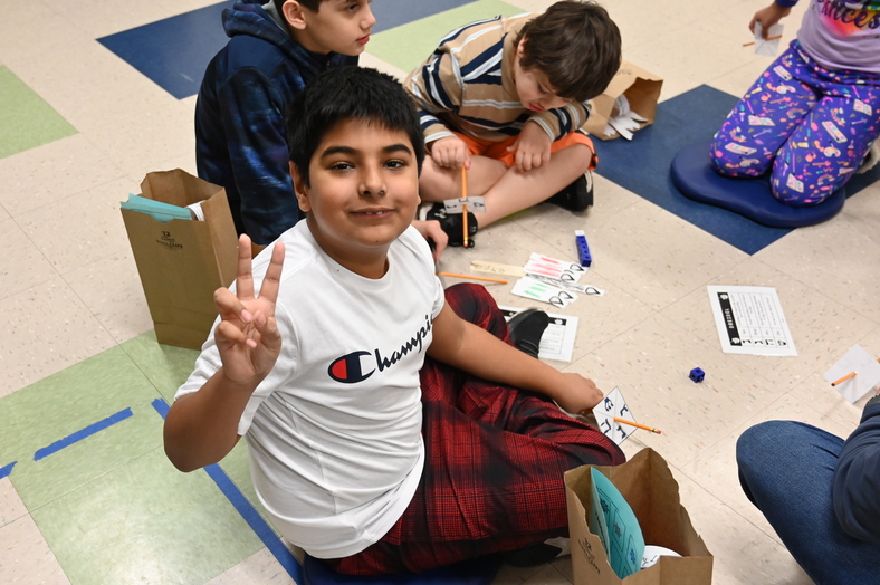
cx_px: 384
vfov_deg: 34.1
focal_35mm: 39
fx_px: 953
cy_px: 304
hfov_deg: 49.5
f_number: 4
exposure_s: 1/125
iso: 3200
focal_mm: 30
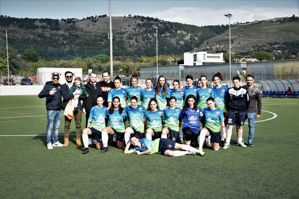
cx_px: 150
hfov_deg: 43.6
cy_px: 100
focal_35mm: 45
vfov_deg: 29.9
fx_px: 374
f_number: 5.6
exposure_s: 1/250
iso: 100
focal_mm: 30
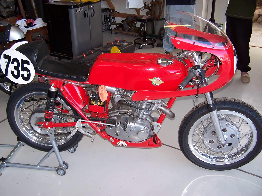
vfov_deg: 37.7
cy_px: 98
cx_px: 131
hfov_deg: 49.0
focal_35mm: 38
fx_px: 288
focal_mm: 6.3
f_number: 2.8
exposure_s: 1/60
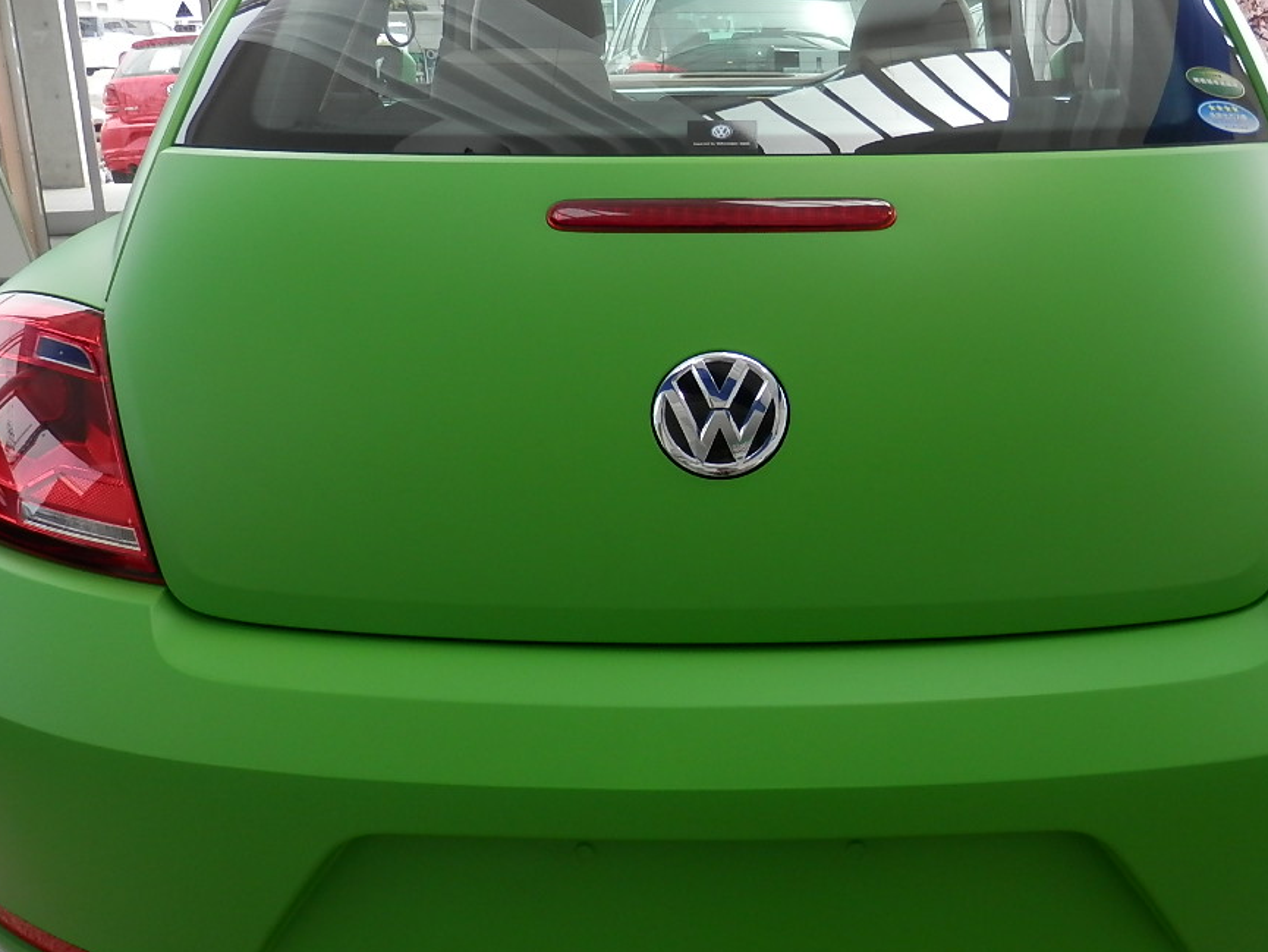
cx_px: 734
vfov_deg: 38.7
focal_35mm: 37
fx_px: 1356
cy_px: 443
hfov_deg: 49.9
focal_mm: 4.5
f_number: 3
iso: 80
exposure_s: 1/160
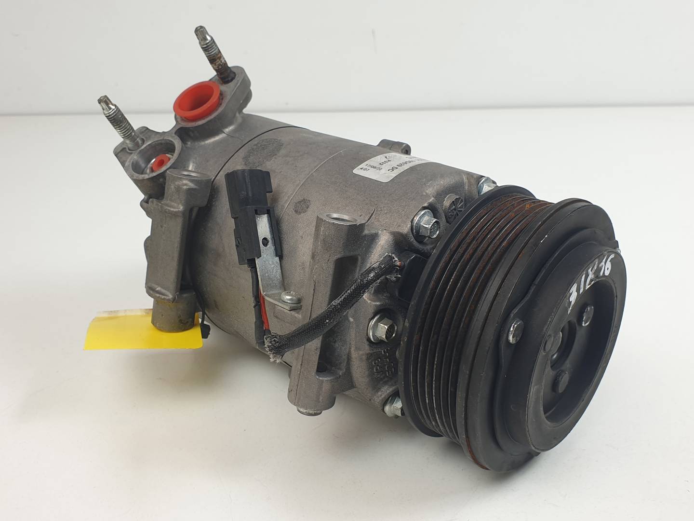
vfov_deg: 53.1
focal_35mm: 26
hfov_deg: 67.3
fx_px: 521
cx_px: 347
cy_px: 260
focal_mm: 4.3
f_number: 2.4
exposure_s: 1/122
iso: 50
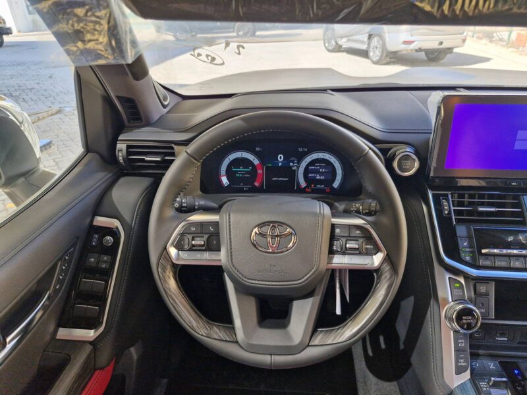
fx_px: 350
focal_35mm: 23
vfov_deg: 58.9
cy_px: 198
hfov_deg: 73.9
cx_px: 264
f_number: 1.8
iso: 80
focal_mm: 5.54
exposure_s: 1/180
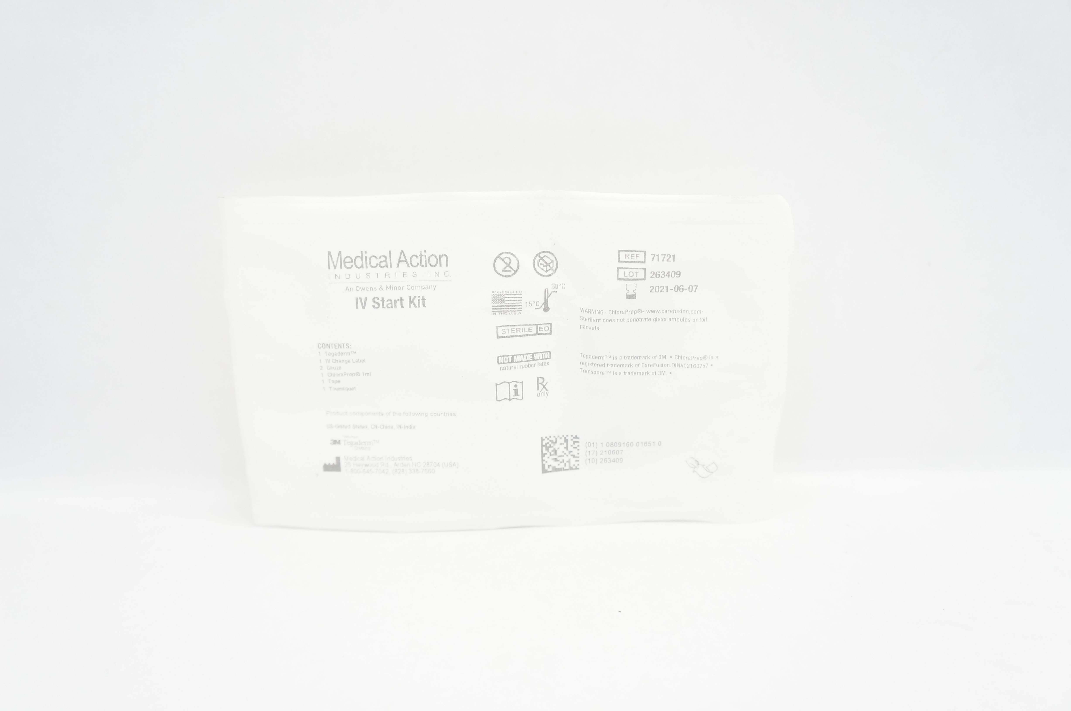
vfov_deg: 38.3
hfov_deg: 55.2
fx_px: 1025
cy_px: 356
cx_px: 536
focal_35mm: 34
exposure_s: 1/125
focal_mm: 23
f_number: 4.5
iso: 800
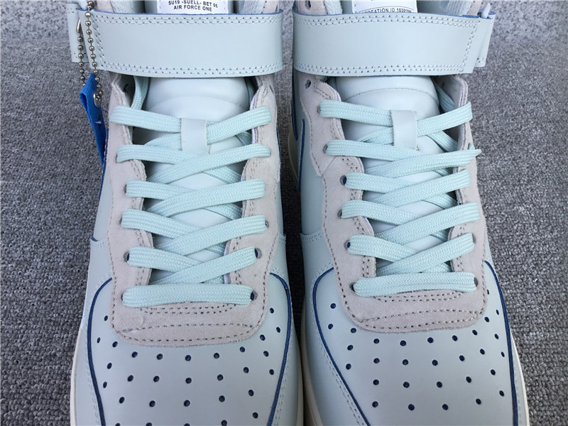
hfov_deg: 58.4
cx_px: 284
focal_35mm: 31
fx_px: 509
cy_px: 213
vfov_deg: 45.4
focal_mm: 3.3
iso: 25
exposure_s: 1/429
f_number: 2.4
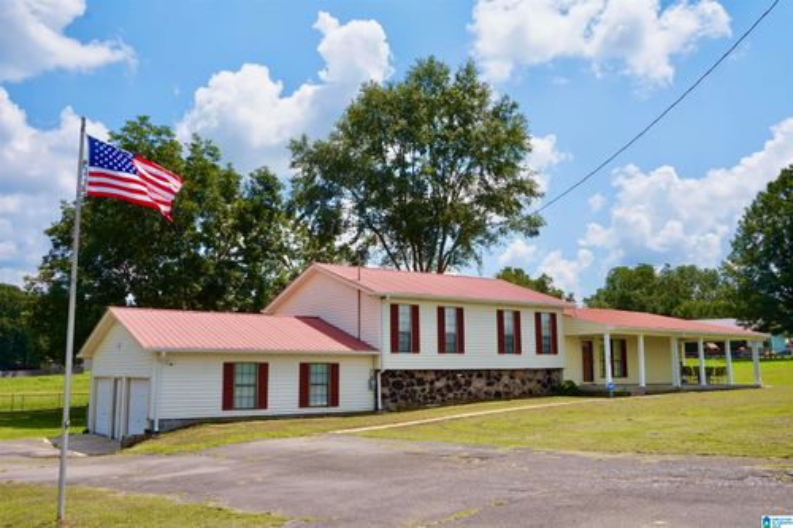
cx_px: 396
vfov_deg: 41.7
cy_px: 264
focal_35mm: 32
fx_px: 694
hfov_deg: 59.5
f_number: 14
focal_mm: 21
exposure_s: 1/100
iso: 100
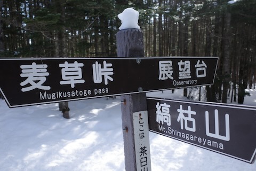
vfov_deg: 46.4
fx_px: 199
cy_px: 86
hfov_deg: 65.5
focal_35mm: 28
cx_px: 128
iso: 200
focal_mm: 18.3
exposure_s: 1/320
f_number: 4.5
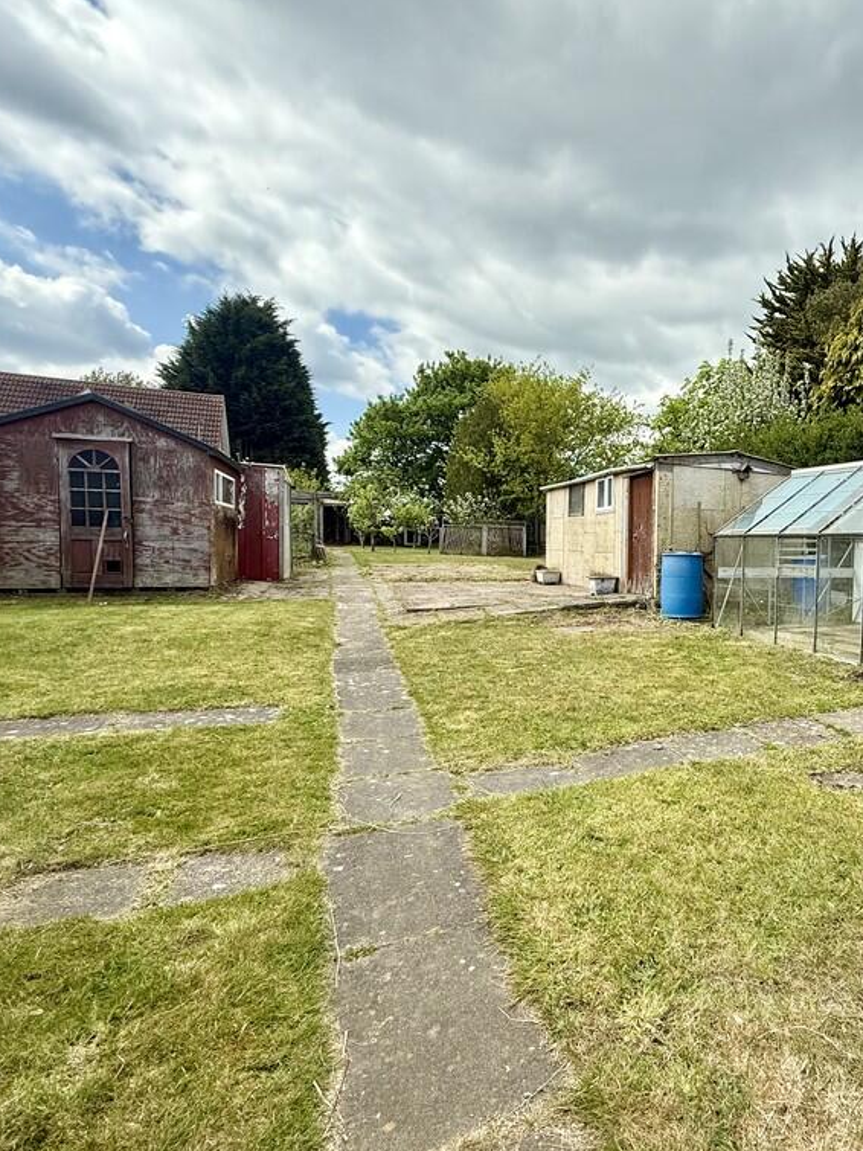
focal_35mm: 19
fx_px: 632
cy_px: 578
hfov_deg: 63.7
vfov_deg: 84.7
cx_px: 669
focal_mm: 2.22
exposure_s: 1/1033
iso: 50
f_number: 2.2
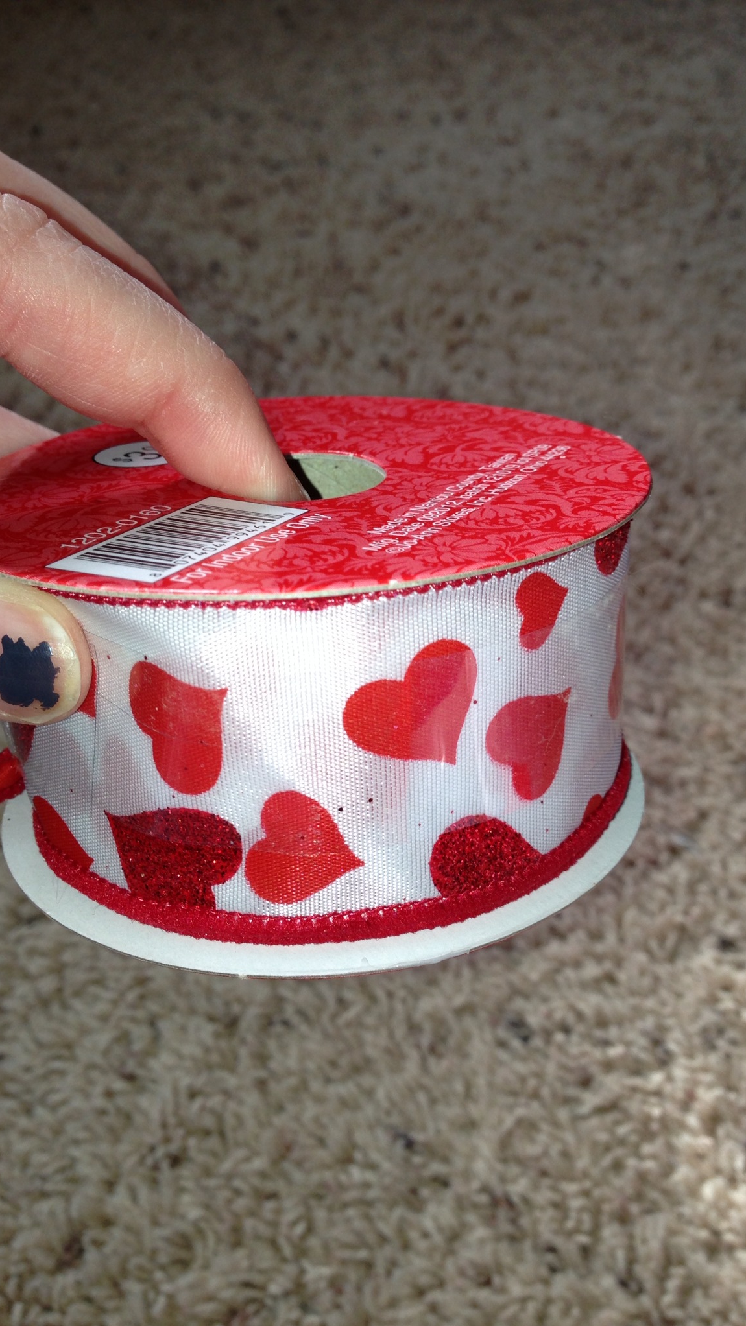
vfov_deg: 55.3
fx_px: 1266
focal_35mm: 36
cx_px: 423
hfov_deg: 32.8
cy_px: 663
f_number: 2.4
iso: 50
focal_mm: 4.13
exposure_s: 1/127
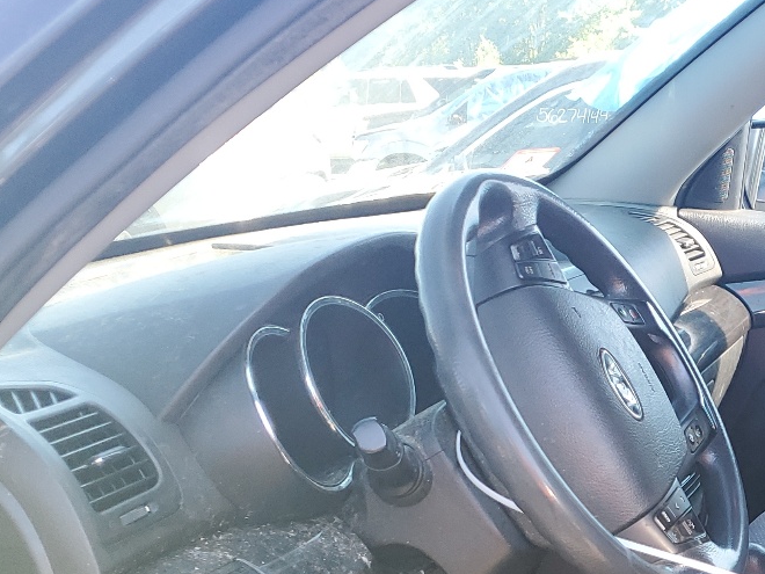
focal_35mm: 63
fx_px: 1392
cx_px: 790
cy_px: 613
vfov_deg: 22.1
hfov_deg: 28.5
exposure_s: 1/120
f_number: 1.5
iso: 54
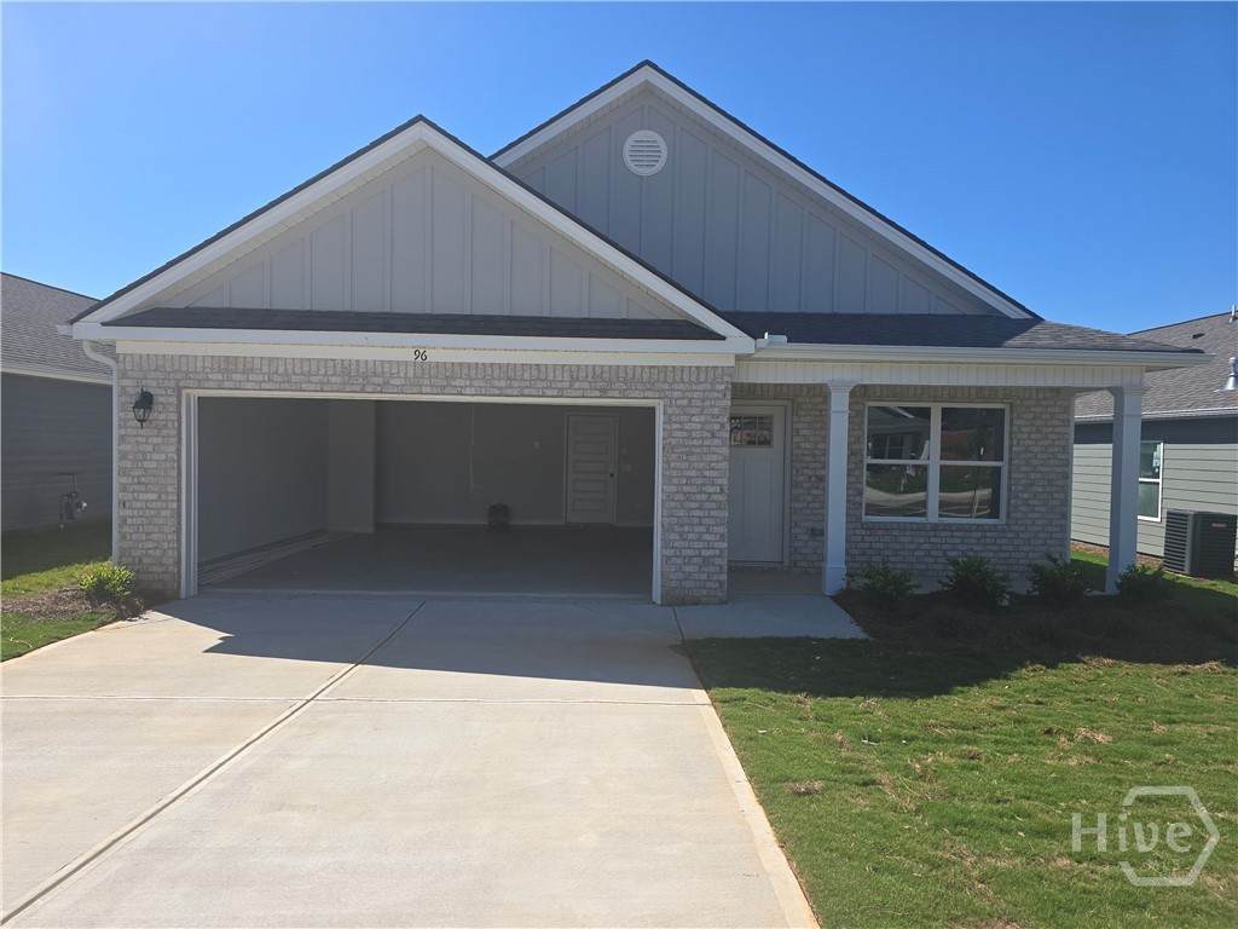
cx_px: 619
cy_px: 464
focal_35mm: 23
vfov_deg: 58.9
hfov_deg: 73.9
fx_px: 823
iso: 12
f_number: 1.7
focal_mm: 6.3
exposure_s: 1/845
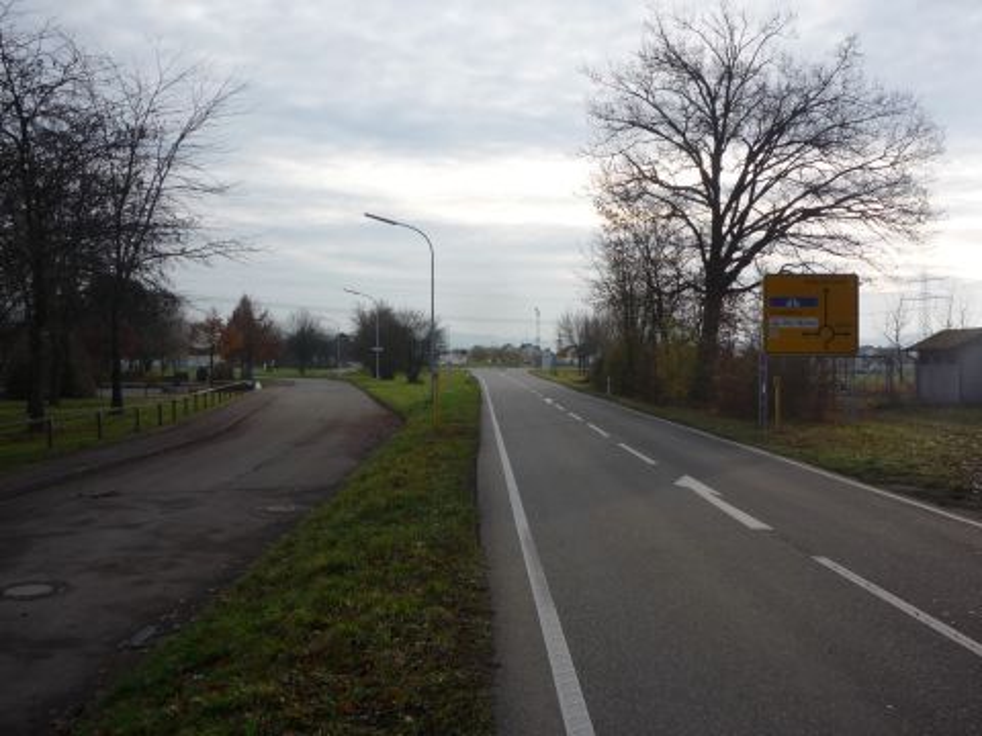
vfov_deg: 44.2
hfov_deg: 56.8
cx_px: 491
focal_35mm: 32
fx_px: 908
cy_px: 368
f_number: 4
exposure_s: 1/320
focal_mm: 5.2
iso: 100
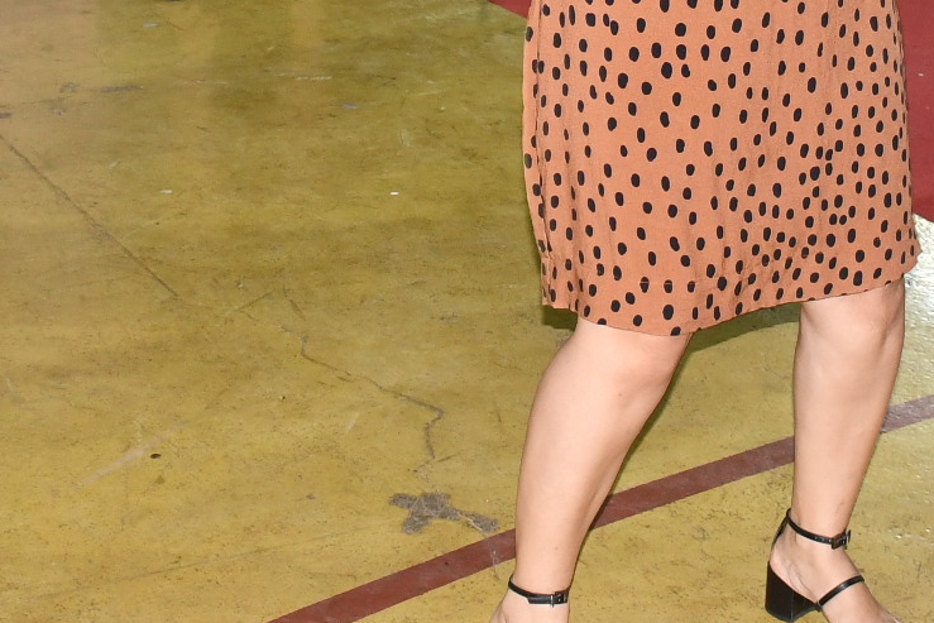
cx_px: 608
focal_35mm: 113
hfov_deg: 18.1
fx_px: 2932
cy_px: -184
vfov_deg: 11.8
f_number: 3.5
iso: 640
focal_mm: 20
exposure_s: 1/60
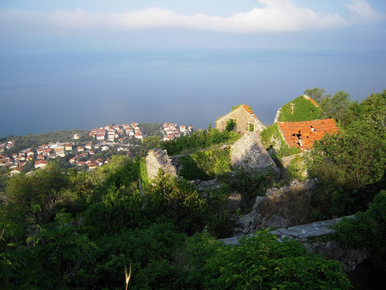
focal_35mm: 28
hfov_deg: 63.4
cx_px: 193
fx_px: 312
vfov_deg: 49.7
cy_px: 145
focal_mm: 5
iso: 100
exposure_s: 1/800
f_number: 2.7
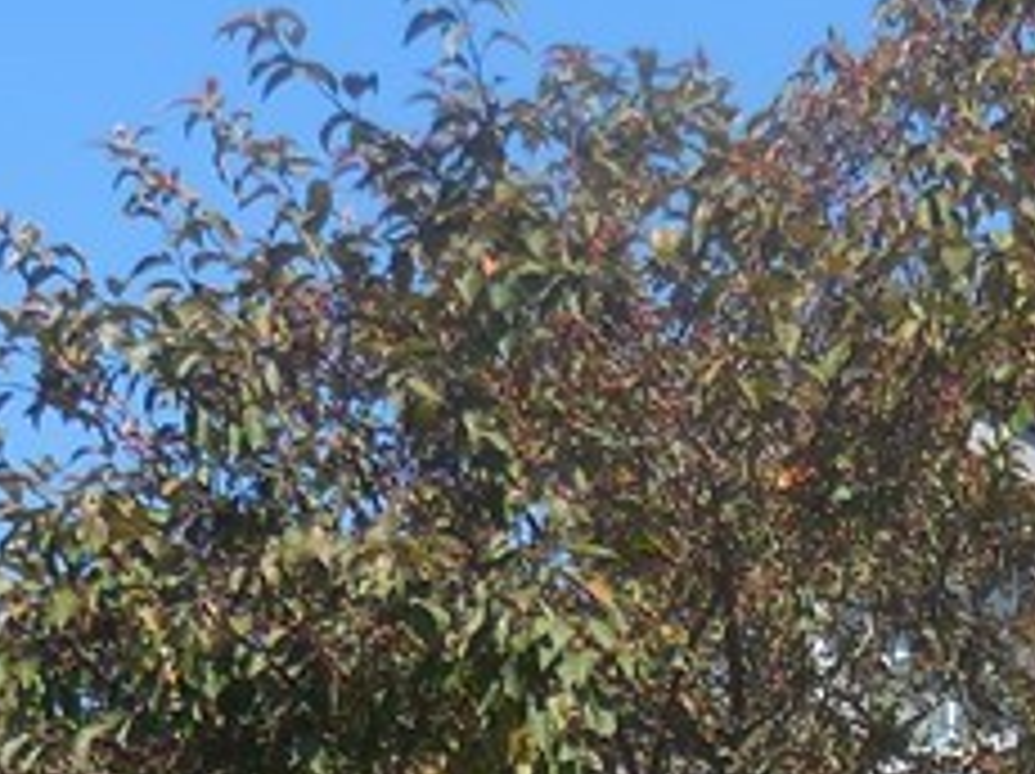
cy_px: 1246
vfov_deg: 9.7
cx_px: 855
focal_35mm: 147
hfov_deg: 13.4
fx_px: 4391
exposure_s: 1/640
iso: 125
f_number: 3.7
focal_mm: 5.9
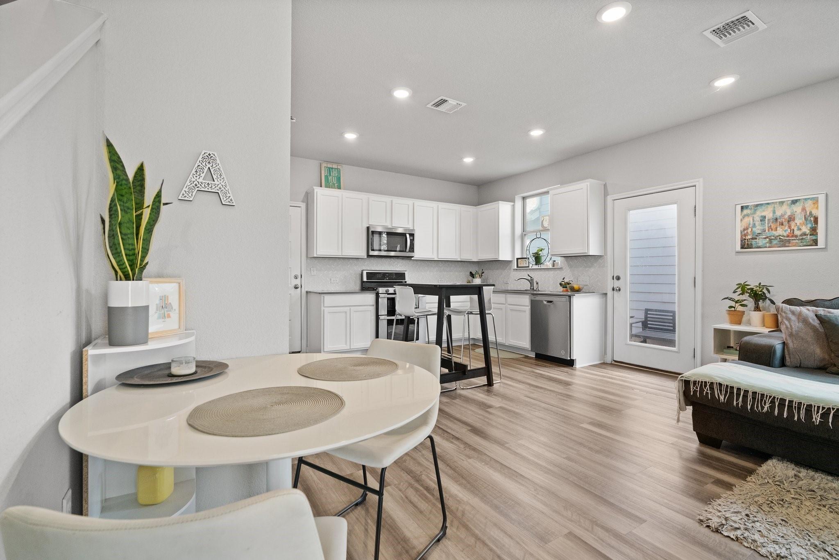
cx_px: 420
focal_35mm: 16
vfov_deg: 73.8
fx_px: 373
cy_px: 280
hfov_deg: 96.7
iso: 2000
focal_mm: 16
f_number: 8
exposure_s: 1/25
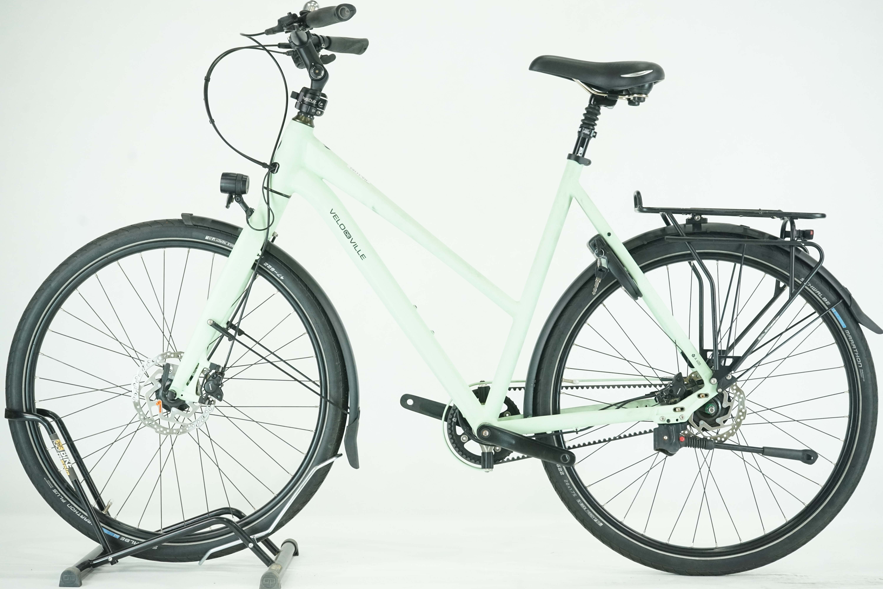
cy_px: 294
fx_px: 1570
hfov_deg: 31.4
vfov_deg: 21.2
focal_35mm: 64
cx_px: 442
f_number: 7.1
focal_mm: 64
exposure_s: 1/200
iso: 3200
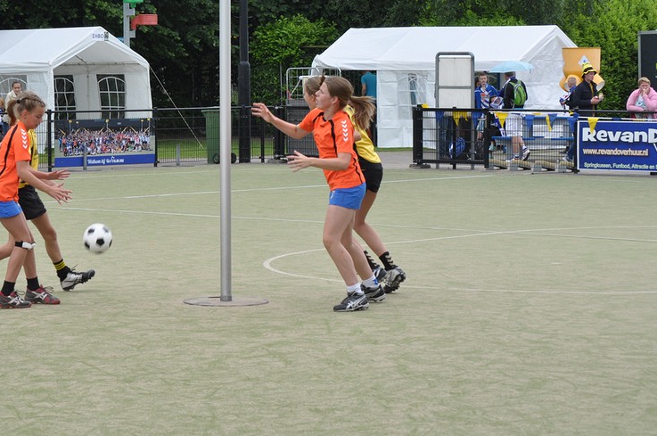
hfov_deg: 17.8
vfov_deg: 11.9
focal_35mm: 115
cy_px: 169
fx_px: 2090
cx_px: 216
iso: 400
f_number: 9
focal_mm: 55
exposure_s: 1/320
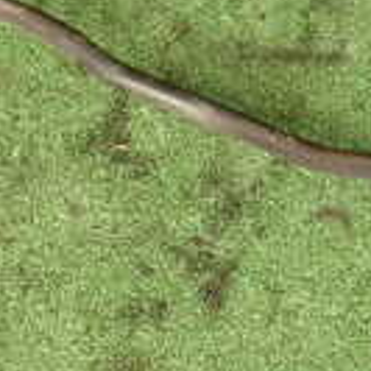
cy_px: 70
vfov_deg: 17.2
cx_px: 343
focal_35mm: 100
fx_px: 1213
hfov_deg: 17.1
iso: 100
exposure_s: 1/160
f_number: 2.8
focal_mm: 4.5
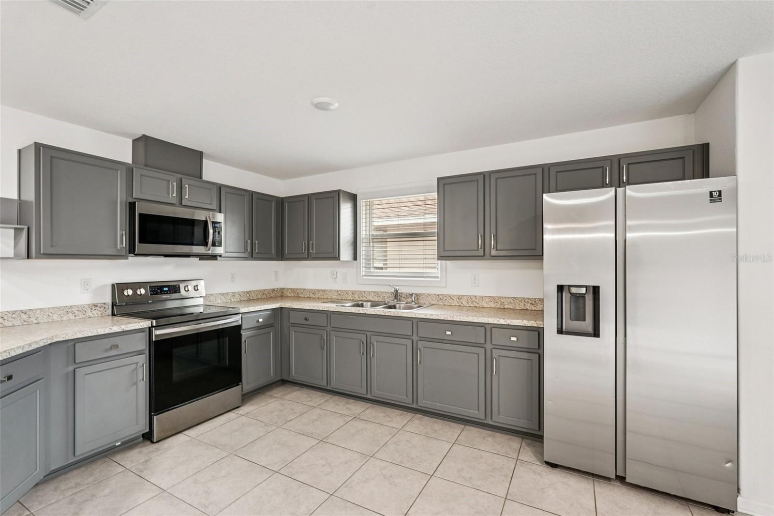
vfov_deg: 73.7
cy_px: 258
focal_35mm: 16
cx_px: 387
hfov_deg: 96.7
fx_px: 344
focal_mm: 16
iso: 400
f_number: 8
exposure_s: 1/6
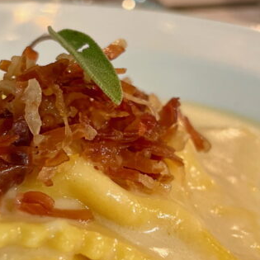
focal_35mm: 73
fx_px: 620
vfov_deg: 23.7
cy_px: 136
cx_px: 94
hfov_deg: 23.6
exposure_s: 1/50
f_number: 1.5
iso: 160
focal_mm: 5.7
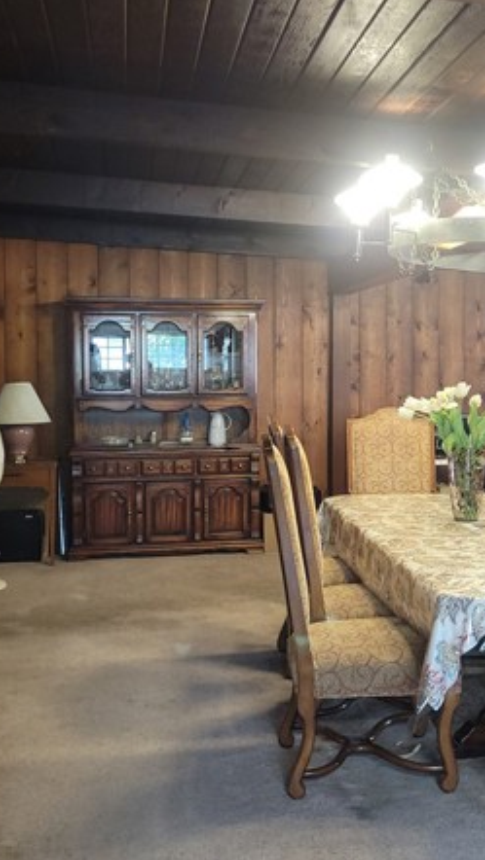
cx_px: 345
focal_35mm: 41
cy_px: 424
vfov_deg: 49.4
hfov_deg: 28.7
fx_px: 936
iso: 125
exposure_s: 1/10.9
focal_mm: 5.4
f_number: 1.8
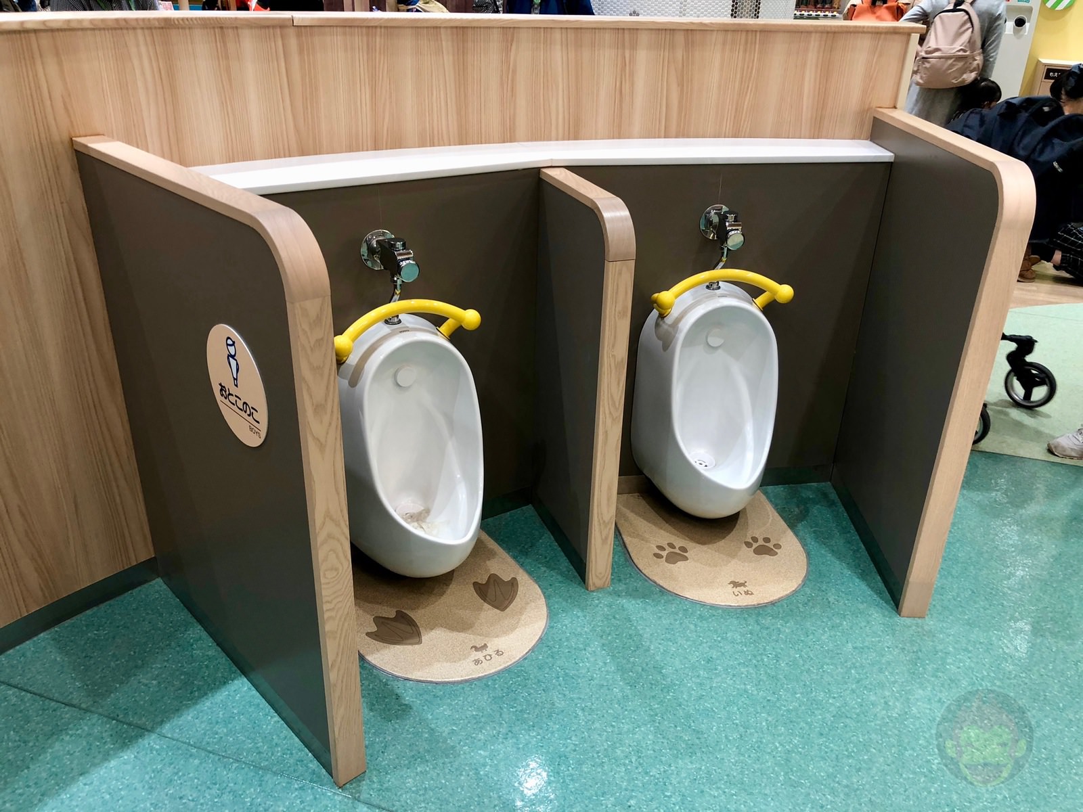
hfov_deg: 63.4
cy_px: 406
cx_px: 542
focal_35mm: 28
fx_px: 876
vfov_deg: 49.7
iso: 40
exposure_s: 1/20
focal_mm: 4
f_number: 1.8
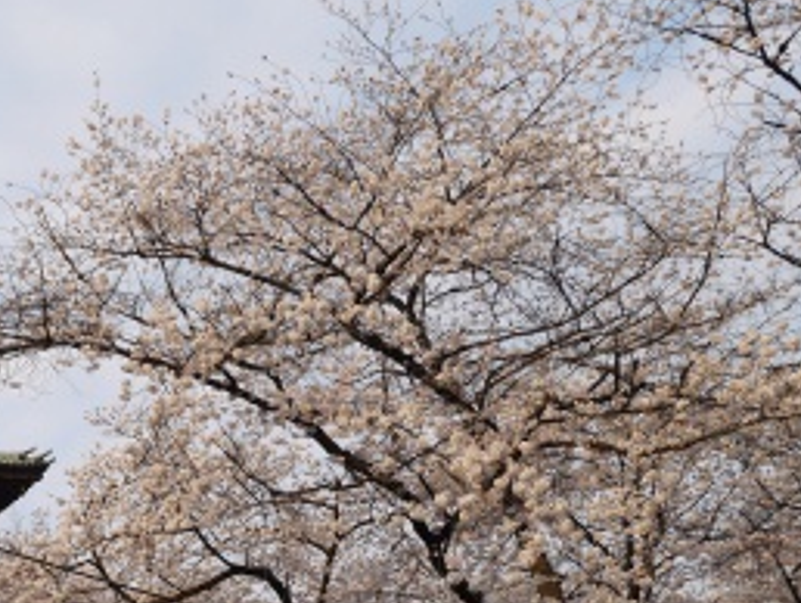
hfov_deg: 35.3
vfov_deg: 27.4
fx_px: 1204
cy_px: 497
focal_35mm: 52
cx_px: 127
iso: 160
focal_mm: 15
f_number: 6.3
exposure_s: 1/250
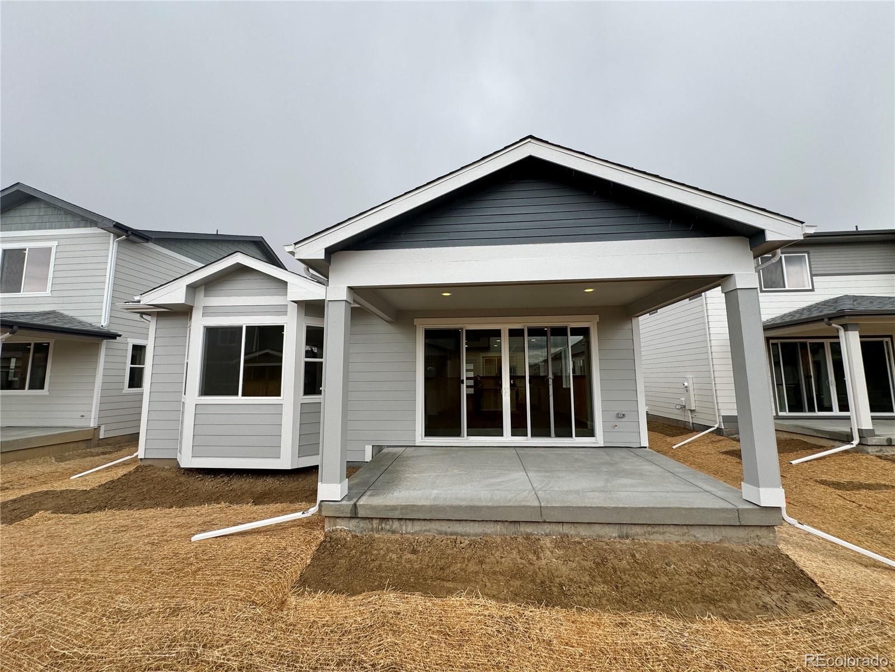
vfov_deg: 85.7
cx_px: 448
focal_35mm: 14
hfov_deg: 102.1
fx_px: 362
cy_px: 336
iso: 40
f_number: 2.2
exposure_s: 1/334
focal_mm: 2.22
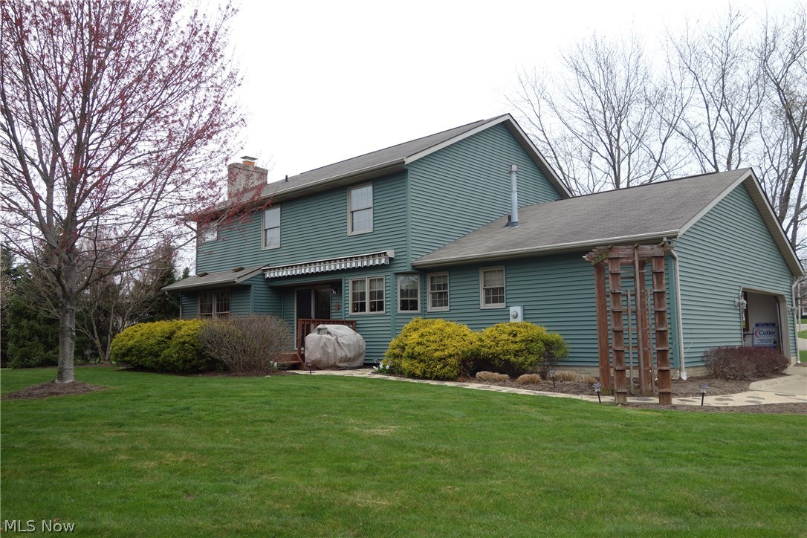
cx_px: 404
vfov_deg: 46.4
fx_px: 628
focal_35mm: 28
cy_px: 269
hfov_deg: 65.5
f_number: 4
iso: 125
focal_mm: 10.4
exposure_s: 1/200
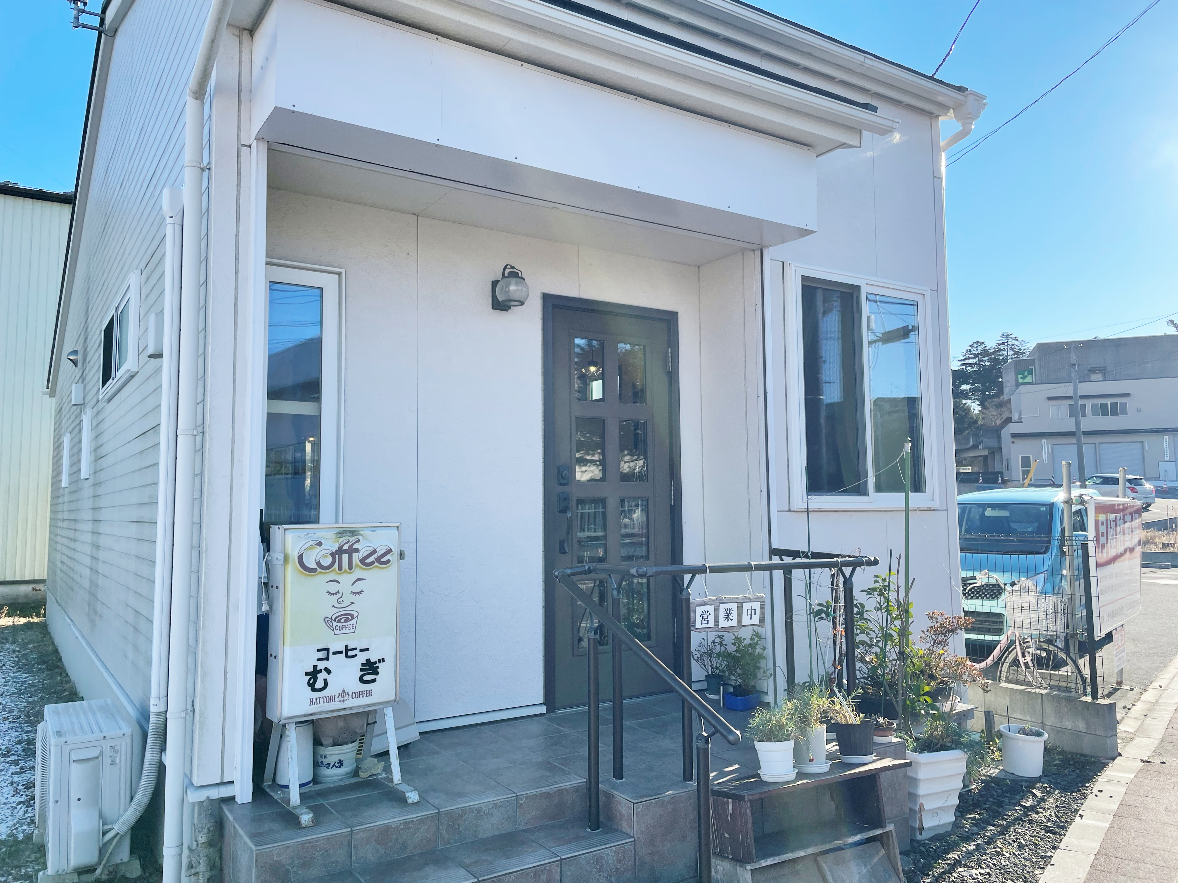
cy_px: 442
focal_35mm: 26
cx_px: 589
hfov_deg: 67.3
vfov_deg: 53.1
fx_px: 885
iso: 32
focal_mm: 4.2
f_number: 1.6
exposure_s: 1/1366
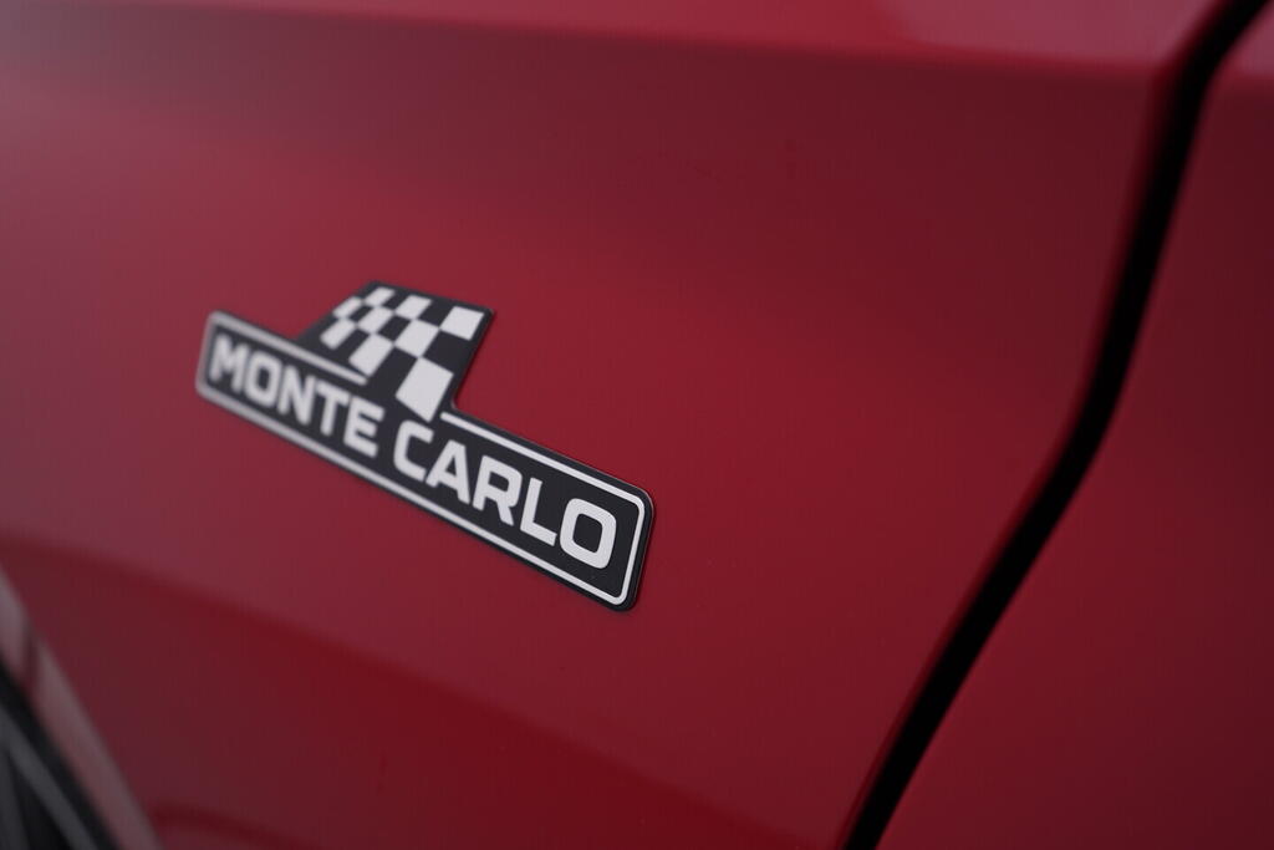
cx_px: 637
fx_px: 1274
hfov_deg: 53.1
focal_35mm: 36
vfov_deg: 36.9
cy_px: 425
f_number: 4
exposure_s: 1/80
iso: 125
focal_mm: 24
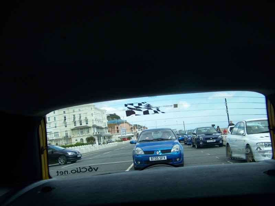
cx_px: 138
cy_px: 103
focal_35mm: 38
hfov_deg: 49.0
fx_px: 302
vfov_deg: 37.7
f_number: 2.8
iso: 64
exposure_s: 1/400
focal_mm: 6.3
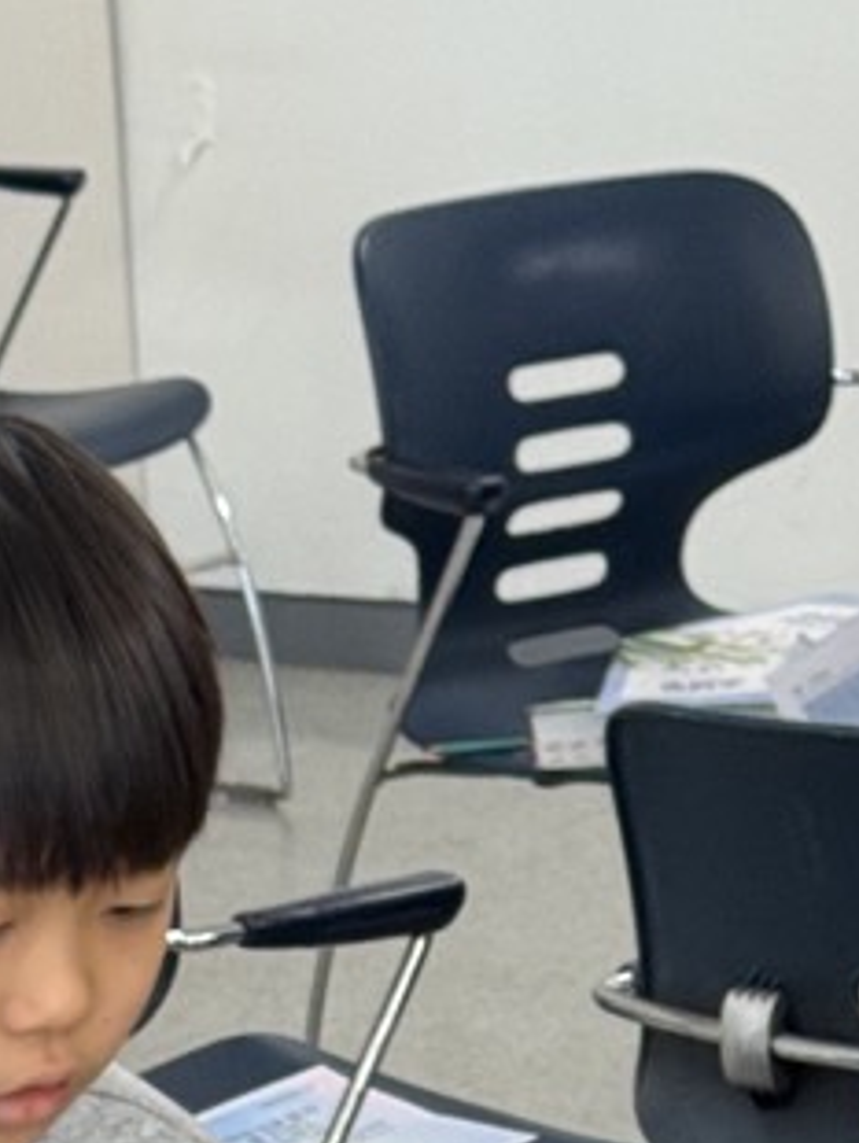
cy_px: 1195
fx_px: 6542
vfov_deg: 9.9
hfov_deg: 7.5
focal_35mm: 198
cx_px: -48
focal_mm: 6.76
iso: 64
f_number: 1.78
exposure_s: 1/60
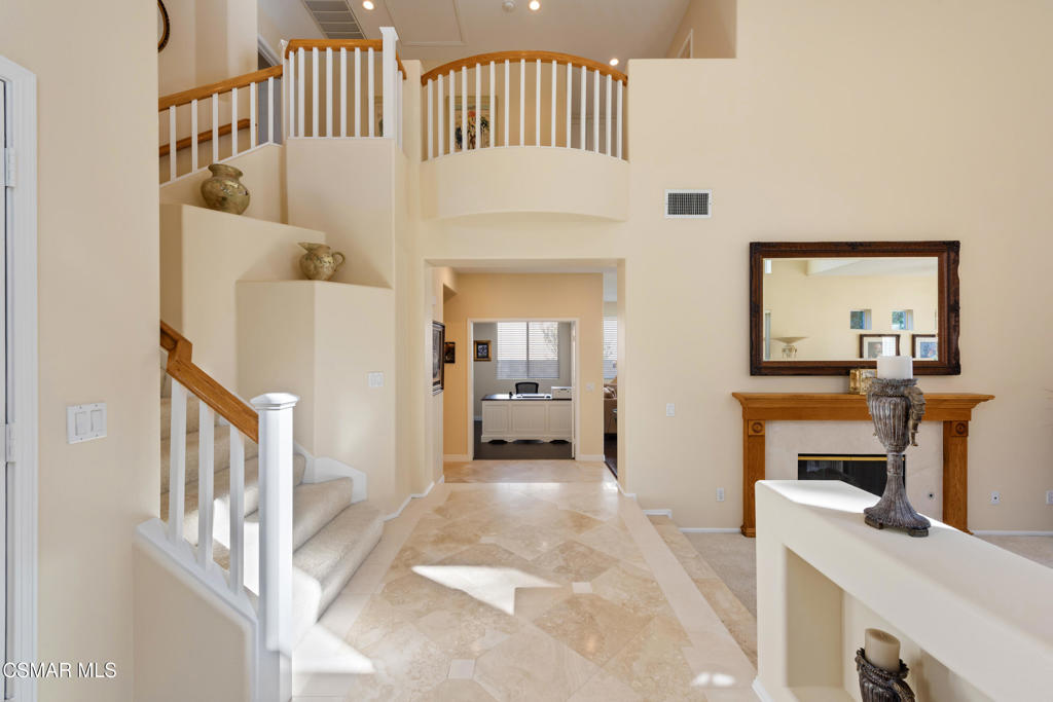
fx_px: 410
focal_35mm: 14
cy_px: 351
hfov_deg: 104.2
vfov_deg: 81.2
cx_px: 526
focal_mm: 14
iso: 200
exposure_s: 1/20
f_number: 9.5
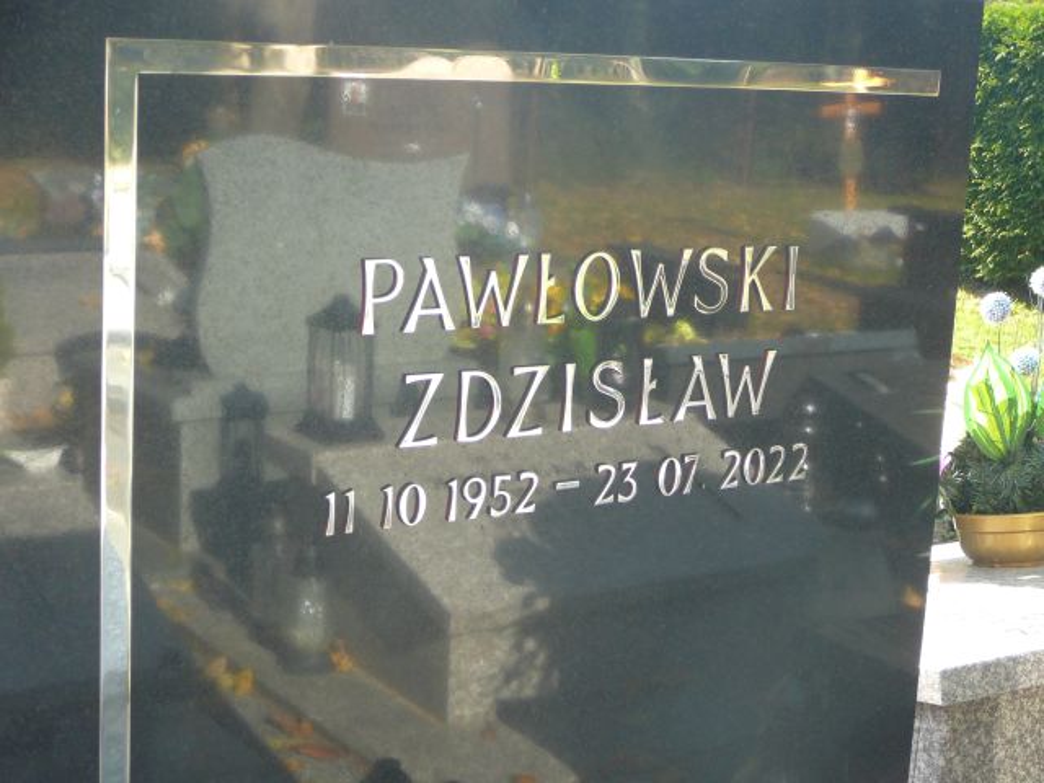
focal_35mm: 61
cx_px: 522
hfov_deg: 31.7
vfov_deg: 24.0
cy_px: 392
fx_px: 1840
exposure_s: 1/80
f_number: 3.6
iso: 80
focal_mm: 9.1
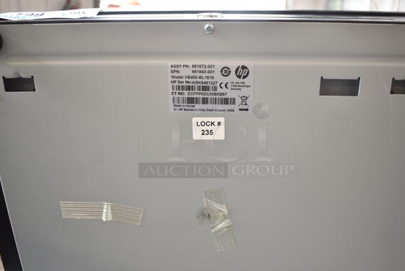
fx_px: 405
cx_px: 220
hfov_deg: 53.0
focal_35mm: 36
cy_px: 140
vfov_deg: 37.0
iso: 250
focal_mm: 22
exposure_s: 1/30
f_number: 3.8
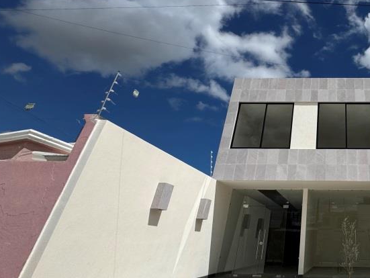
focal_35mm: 26
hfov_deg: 57.6
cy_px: 79
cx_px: 334
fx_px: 278
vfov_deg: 51.5
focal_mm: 2.22
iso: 32
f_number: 2.2
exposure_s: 1/4132
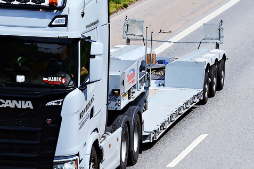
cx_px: 60
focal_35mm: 292
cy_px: 86
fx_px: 2056
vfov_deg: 4.7
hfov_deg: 7.1
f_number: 9
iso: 640
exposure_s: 1/1600
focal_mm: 116
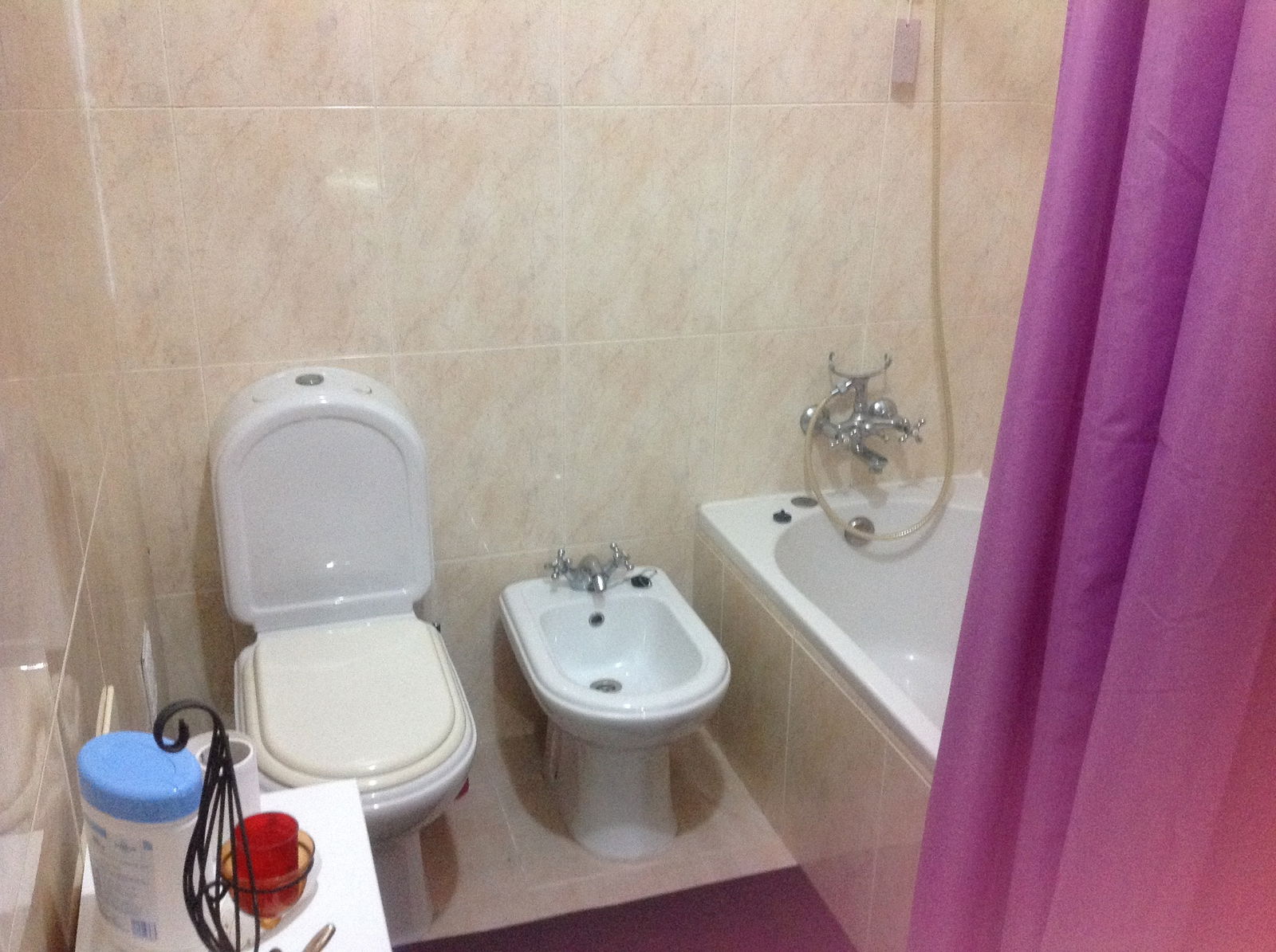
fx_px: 1288
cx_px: 638
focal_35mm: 35
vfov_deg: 40.6
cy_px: 476
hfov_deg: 52.7
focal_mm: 4.28
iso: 400
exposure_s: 1/15
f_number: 2.4
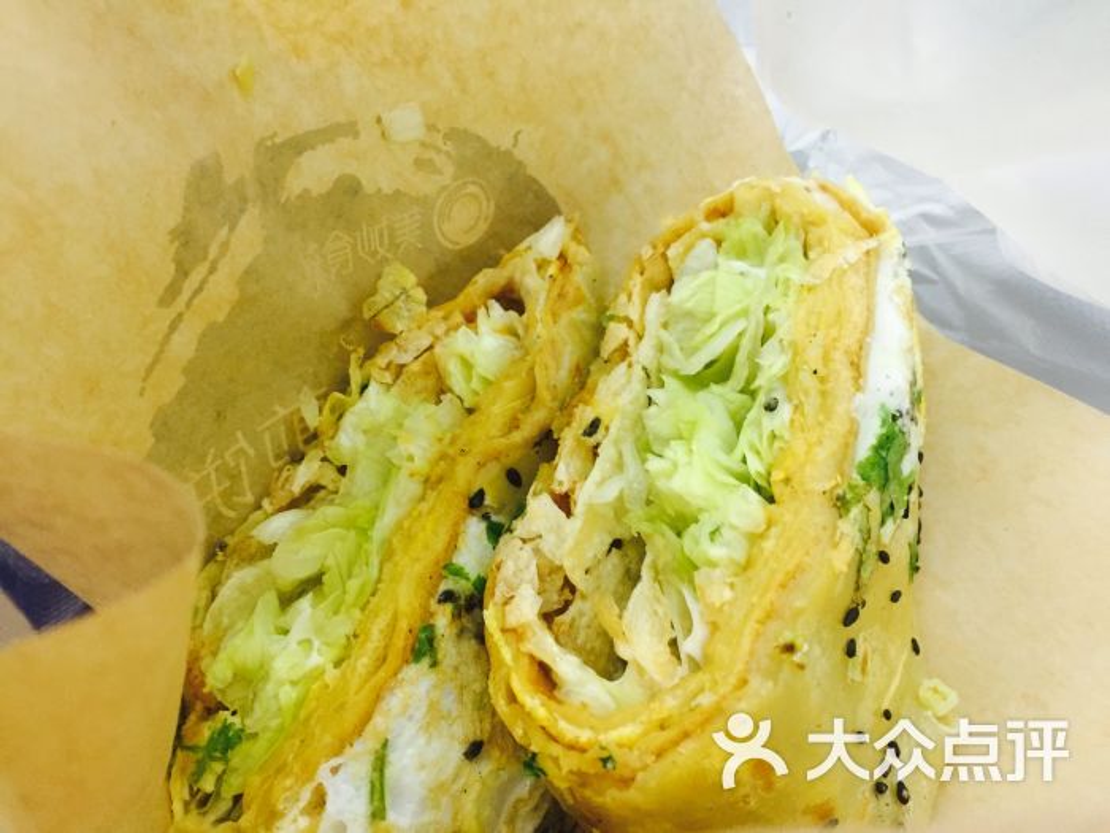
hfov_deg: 61.7
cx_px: 555
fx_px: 930
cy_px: 416
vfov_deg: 48.2
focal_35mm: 29
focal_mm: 4.15
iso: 160
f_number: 2.2
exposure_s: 1/33
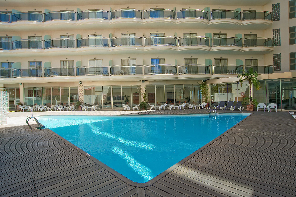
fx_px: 148
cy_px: 98
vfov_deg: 67.3
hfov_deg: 90.0
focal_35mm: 18
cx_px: 148
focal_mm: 18
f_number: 16
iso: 100
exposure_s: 1/30
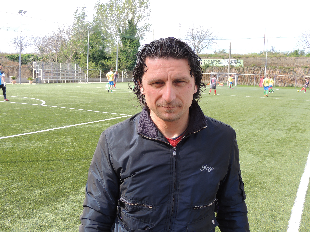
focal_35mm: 35
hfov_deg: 52.6
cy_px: 116
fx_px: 313
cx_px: 155
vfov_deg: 40.7
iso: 100
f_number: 3.3
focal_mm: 6.2
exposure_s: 1/320
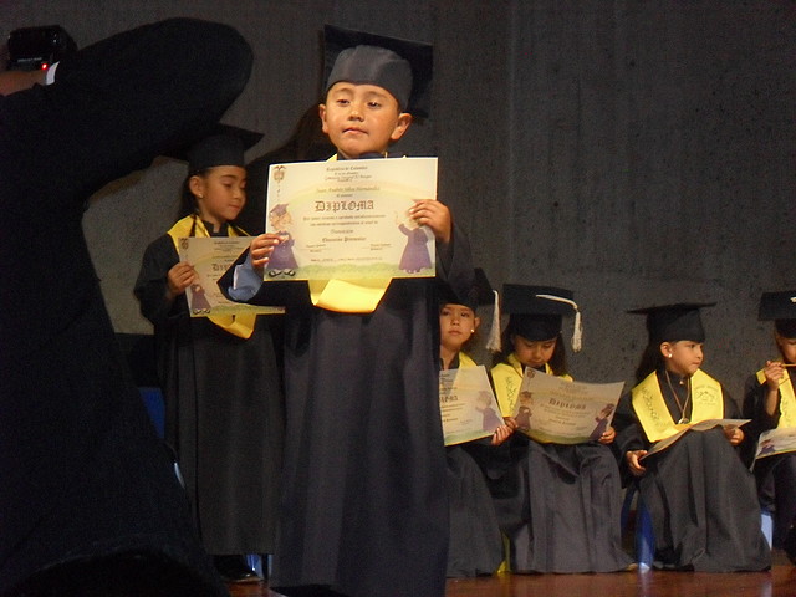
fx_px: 2414
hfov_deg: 18.7
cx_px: 398
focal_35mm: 105
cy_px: 298
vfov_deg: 14.1
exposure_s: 1/60
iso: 400
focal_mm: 18.9
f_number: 5.8
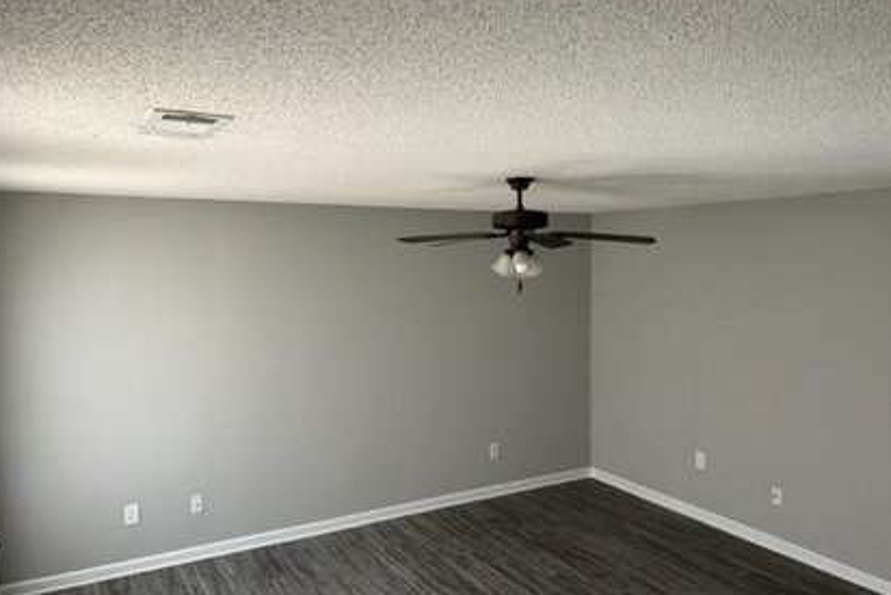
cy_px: 290
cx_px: 451
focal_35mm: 28
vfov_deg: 46.4
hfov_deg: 65.5
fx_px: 693
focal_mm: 5.7
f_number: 1.5
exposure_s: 1/144
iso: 64
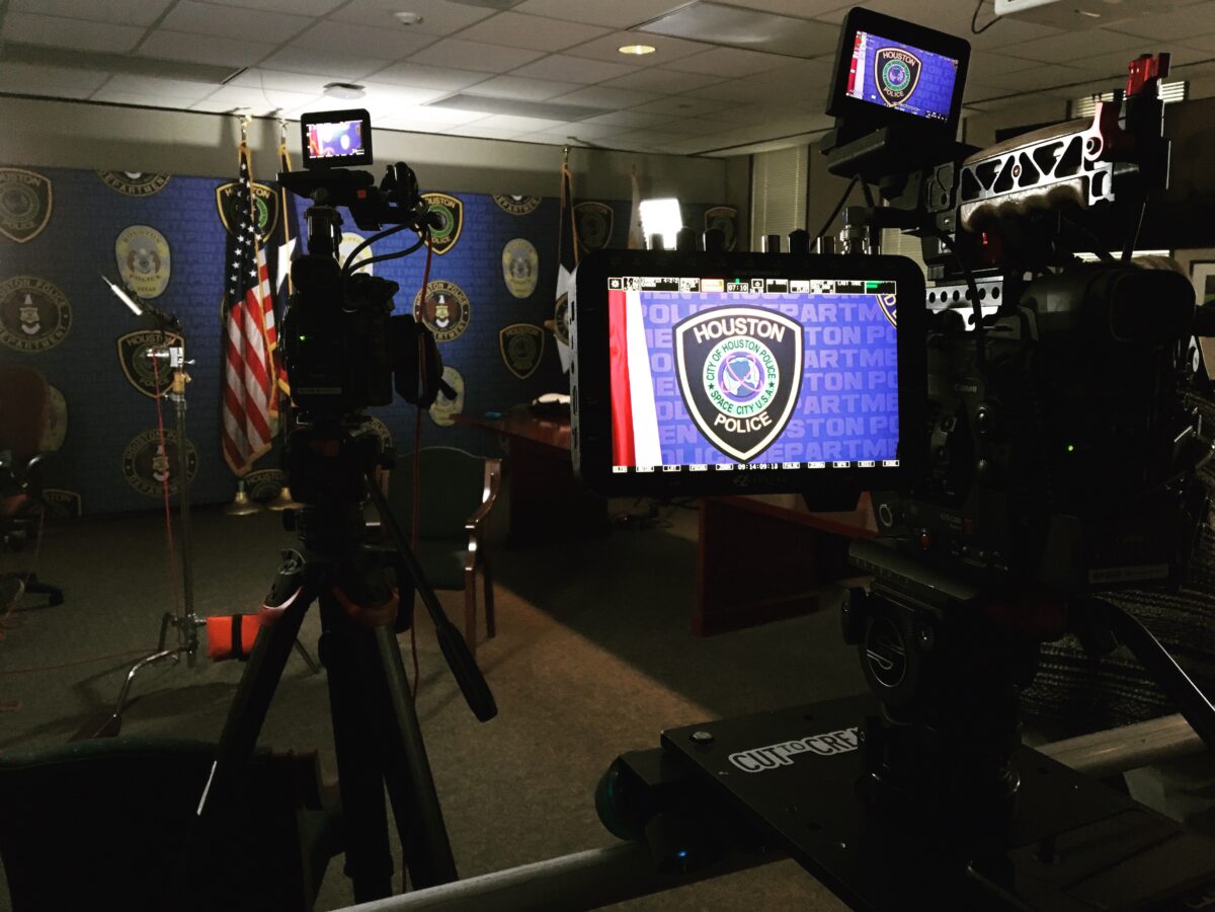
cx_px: 608
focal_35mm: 29
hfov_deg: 61.7
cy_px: 456
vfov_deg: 48.2
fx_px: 1018
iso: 200
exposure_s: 1/30
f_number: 2.2
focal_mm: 4.15
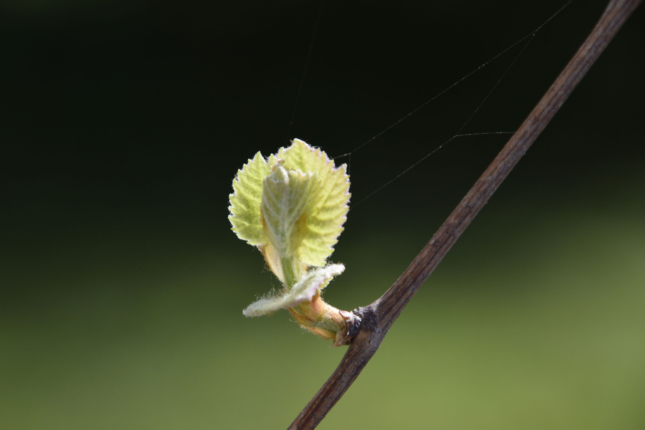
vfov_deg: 2.3
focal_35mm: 600
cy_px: 215
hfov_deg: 3.4
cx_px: 322
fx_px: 10749
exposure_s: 1/350
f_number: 8
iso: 200
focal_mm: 400
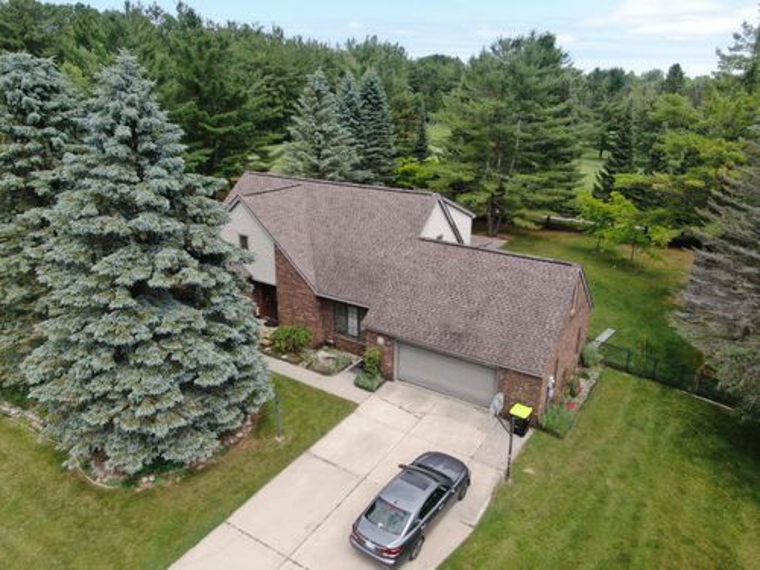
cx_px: 380
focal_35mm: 24
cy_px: 285
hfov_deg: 71.6
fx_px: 527
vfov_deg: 56.8
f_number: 2.8
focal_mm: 4.39
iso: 100
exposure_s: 1/640
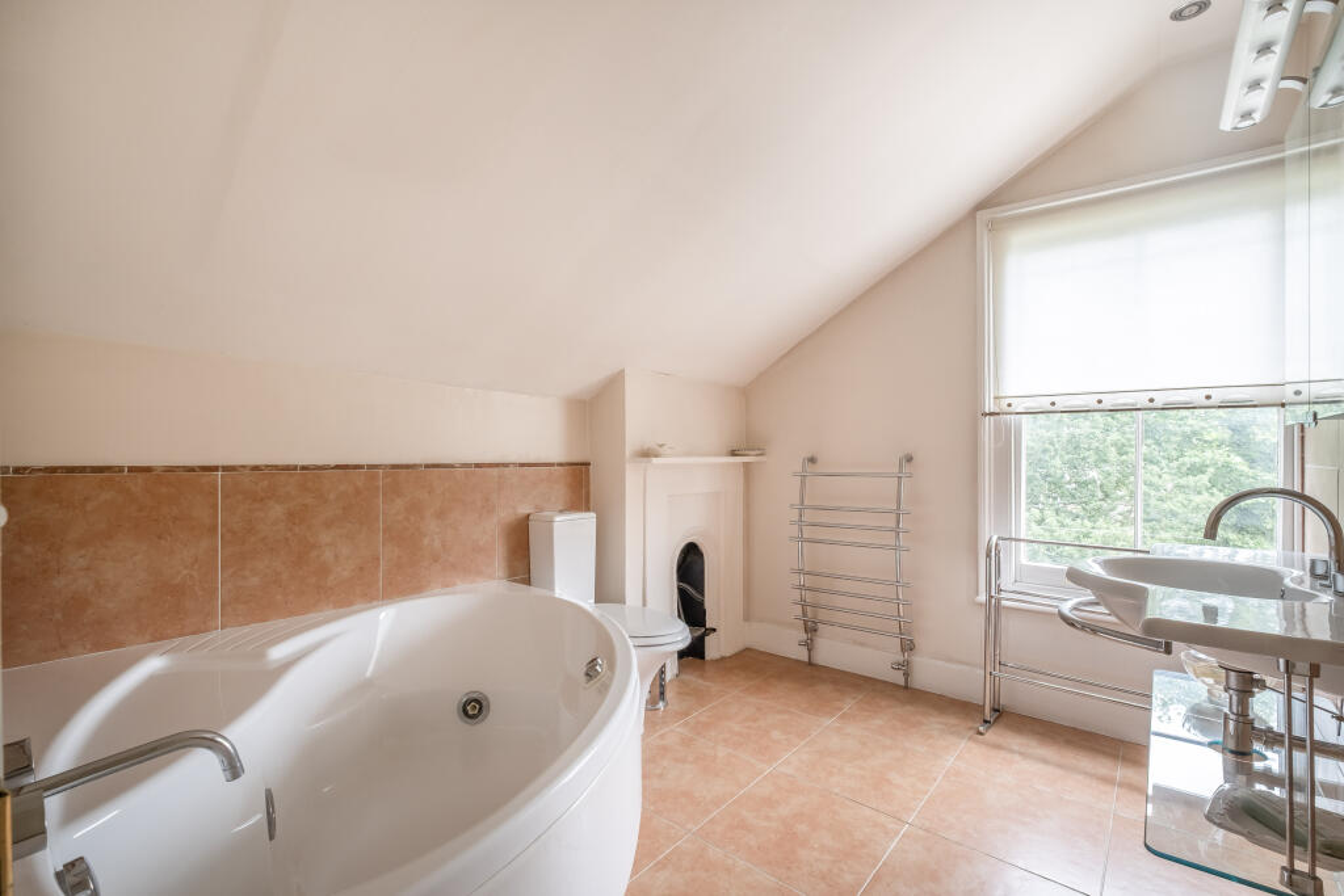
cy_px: 448
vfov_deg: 77.3
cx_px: 672
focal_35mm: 15
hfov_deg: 100.4
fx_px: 560
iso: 250
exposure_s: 1/30
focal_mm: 10
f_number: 7.1
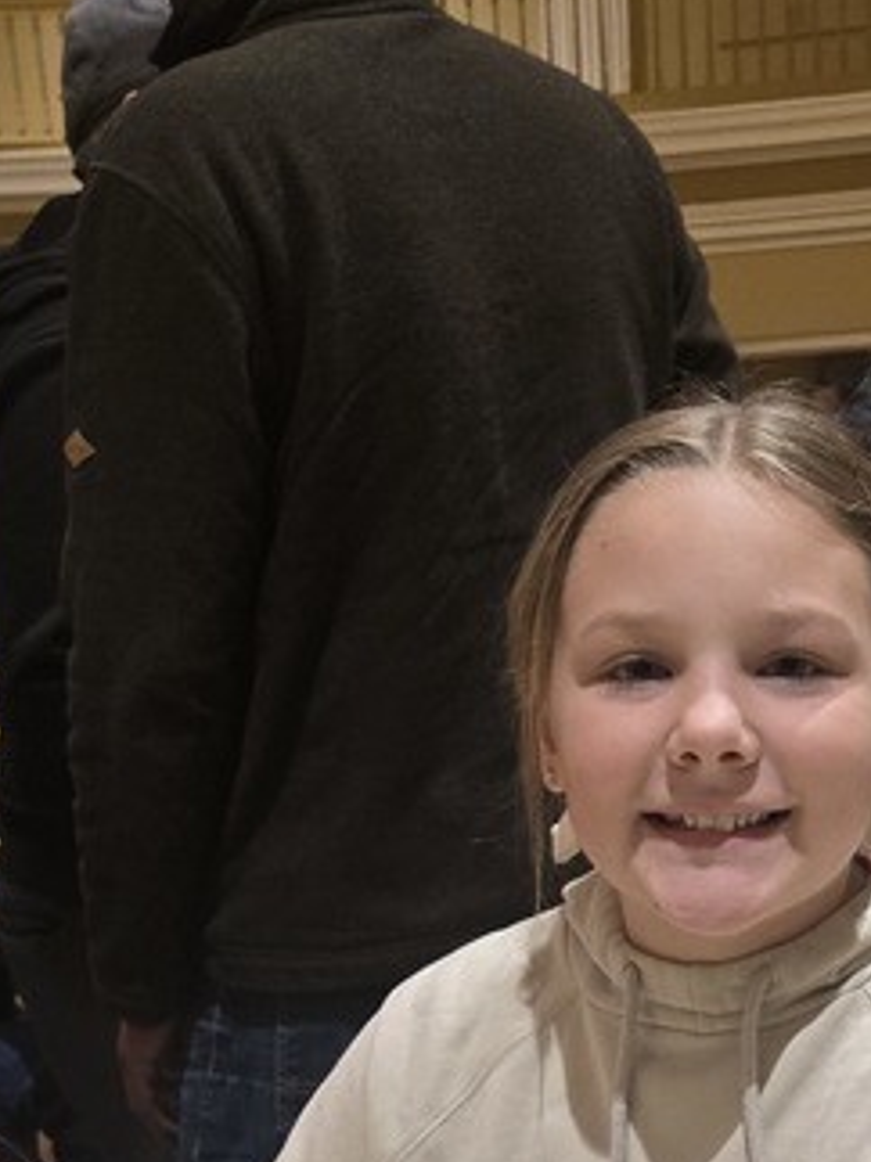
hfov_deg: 20.0
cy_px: 1299
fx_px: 2451
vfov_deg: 24.7
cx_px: 648
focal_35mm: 73
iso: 320
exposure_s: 1/120
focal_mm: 5.4
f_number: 1.8
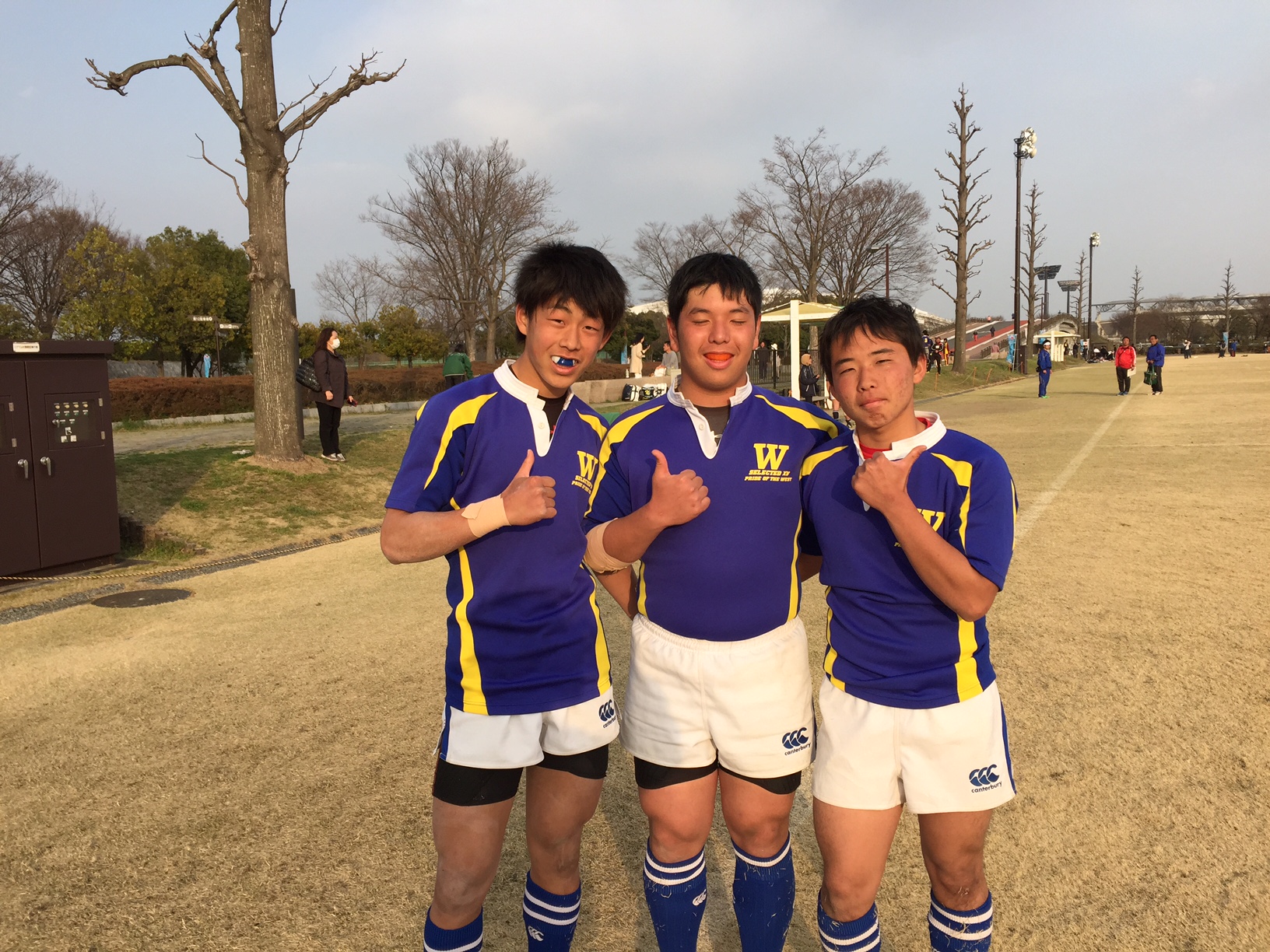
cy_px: 476
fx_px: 1064
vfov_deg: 48.2
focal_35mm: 29
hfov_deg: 61.7
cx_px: 635
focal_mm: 4.15
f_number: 2.2
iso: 32
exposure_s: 1/706
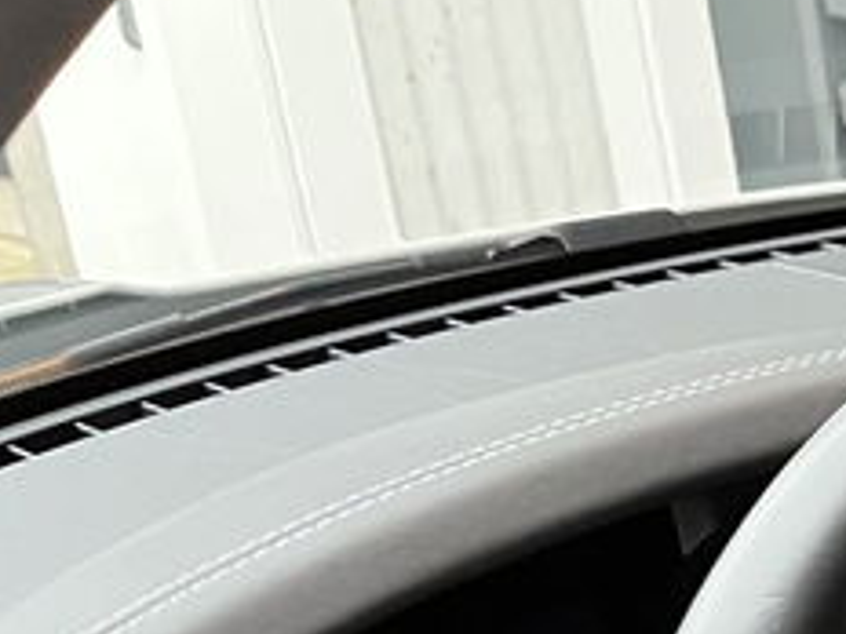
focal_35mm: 115
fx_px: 2811
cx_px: 1747
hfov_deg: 14.1
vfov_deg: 11.7
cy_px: 1224
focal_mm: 5.1
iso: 500
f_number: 1.6
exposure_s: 1/33
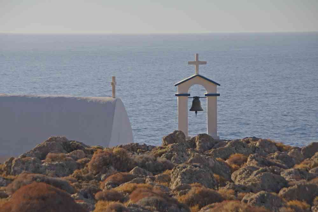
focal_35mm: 150
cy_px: 106
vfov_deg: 9.1
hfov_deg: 13.7
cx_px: 159
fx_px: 1325
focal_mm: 100
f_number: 5.6
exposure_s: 1/250
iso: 200
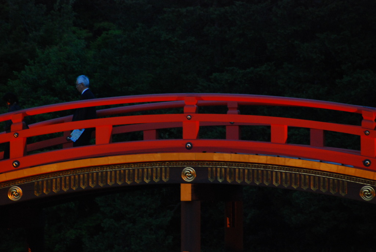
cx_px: 188
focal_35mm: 300
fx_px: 3136
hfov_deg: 6.9
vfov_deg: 4.6
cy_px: 126
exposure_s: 1/30
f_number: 5.6
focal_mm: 200
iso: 800
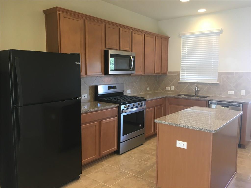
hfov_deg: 61.7
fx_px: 210
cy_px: 94
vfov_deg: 48.2
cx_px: 126
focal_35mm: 29
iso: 64
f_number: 2.2
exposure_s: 1/30
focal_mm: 4.15
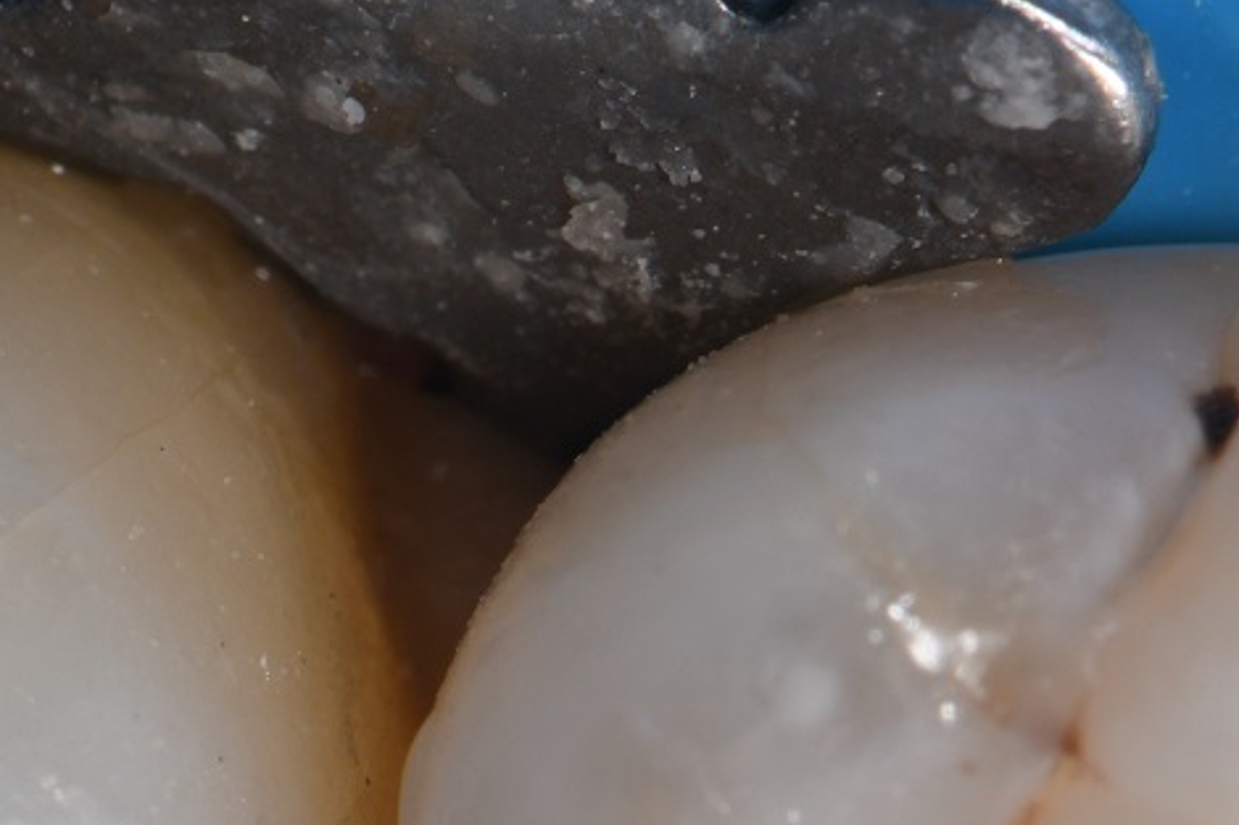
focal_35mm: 452
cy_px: 1057
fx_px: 15550
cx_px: 424
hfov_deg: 4.6
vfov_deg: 3.0
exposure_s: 1/160
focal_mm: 105
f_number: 32
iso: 200
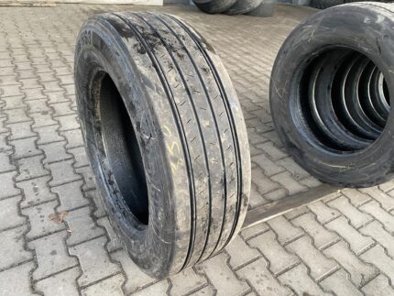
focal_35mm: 26
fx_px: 296
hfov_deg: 67.3
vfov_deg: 53.1
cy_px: 148
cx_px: 197
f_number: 1.8
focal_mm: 4.25
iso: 125
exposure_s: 1/81
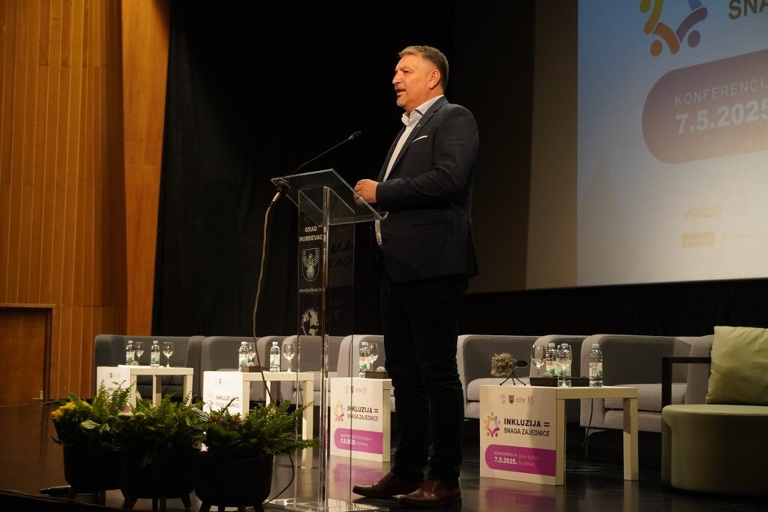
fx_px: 1312
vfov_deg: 22.1
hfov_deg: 32.6
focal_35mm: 62
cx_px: 384
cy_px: 256
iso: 2000
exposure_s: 1/50
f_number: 5.6
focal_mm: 41
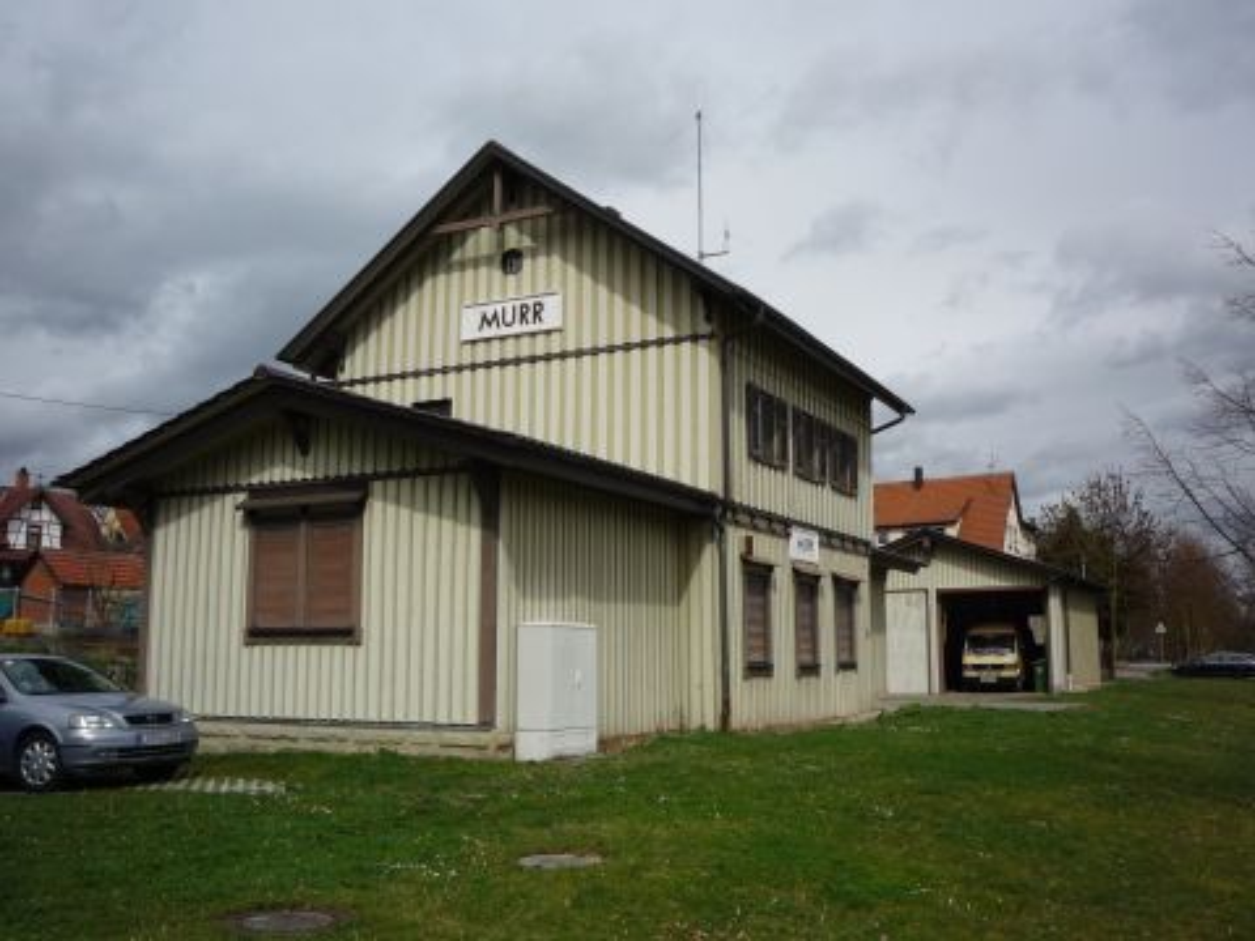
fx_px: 1233
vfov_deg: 41.8
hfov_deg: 54.0
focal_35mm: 34
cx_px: 628
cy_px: 470
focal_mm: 5.2
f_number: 5.6
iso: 100
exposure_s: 1/640
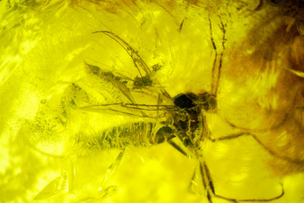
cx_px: 153
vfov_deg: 13.4
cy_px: 105
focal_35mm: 102
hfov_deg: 20.0
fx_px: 861
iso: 400
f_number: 4.8
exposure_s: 1/100
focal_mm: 16.1
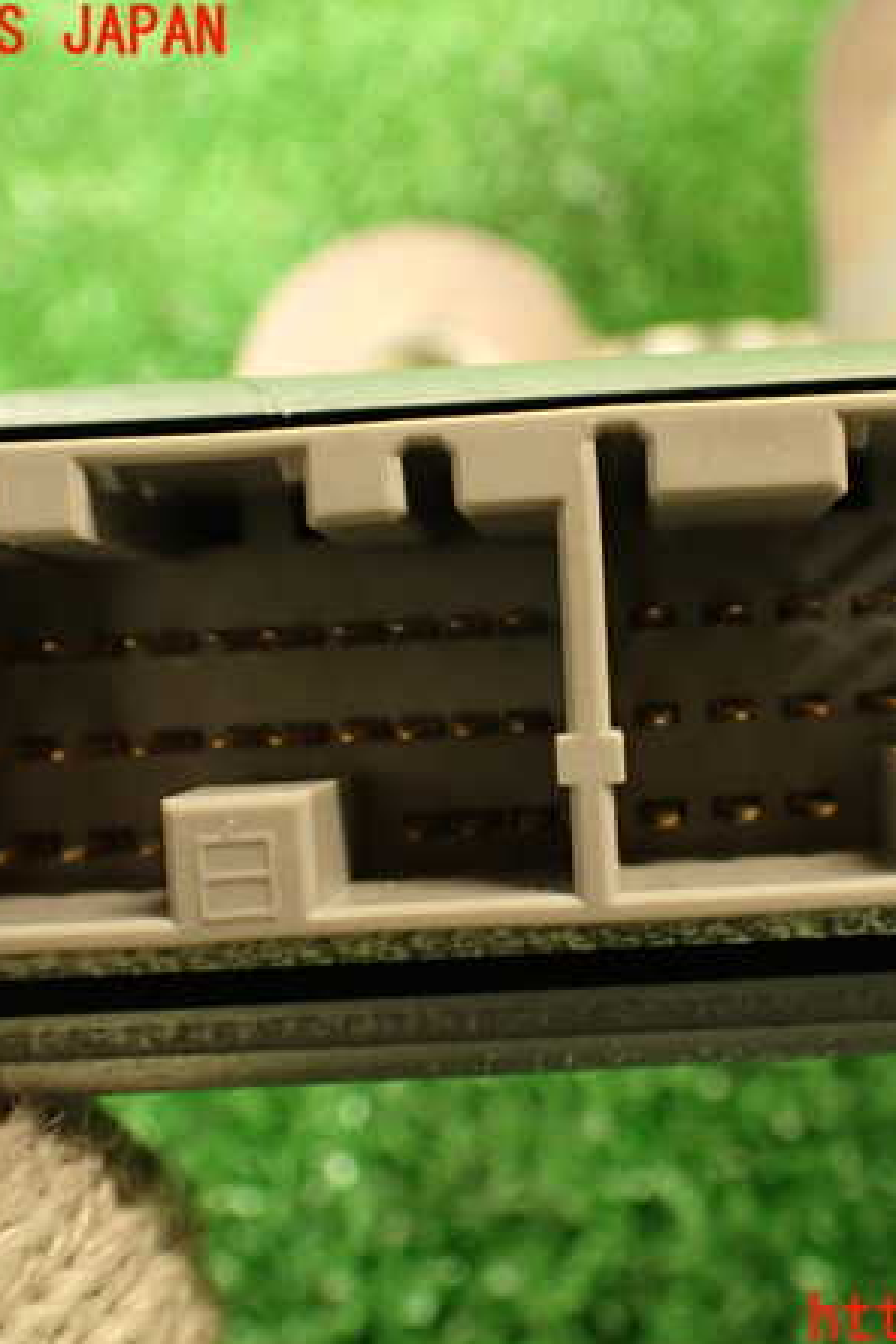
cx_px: 584
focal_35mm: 45
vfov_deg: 43.6
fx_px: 1680
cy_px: 678
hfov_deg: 29.7
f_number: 2.4
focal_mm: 5.79
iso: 500
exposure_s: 1/30
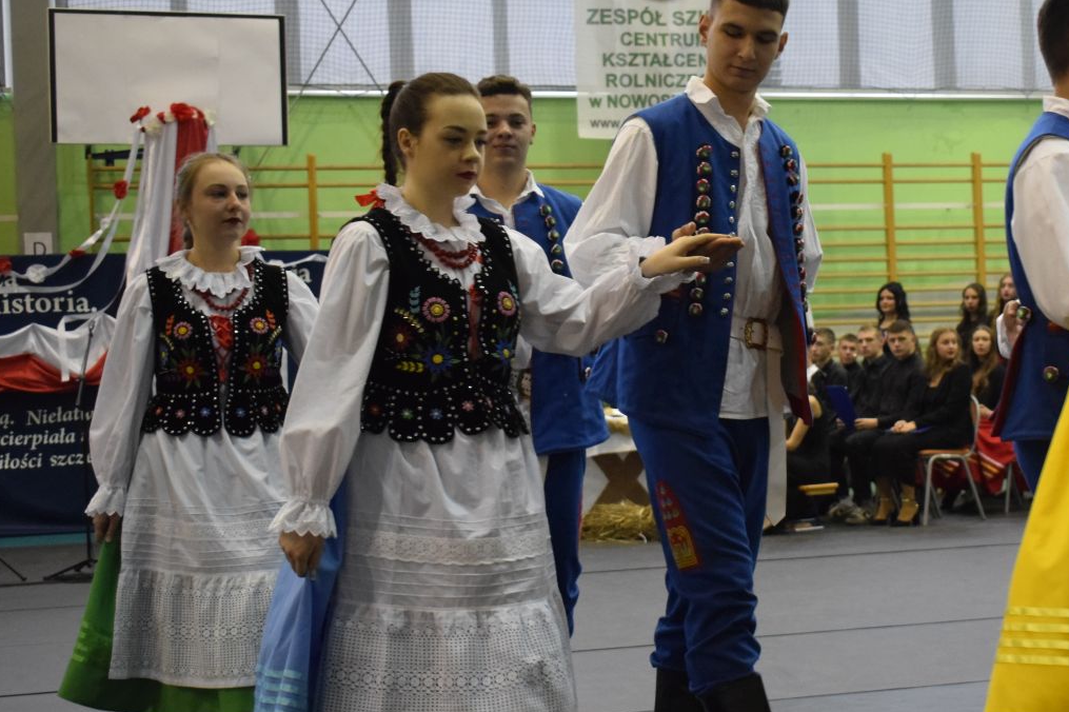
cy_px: 390
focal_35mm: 69
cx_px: 778
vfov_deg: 19.8
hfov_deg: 29.0
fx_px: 2040
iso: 3200
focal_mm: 31
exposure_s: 1/160
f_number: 4.2
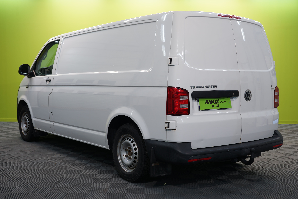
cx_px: 149
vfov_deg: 30.5
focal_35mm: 44
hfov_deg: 44.5
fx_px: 364
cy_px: 100
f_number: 5.6
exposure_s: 1/6
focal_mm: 44
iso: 100
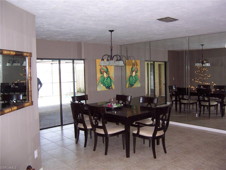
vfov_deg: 42.9
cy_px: 85
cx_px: 113
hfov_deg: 55.4
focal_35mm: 33
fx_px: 215
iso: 140
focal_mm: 5.5
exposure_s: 1/60
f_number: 2.8
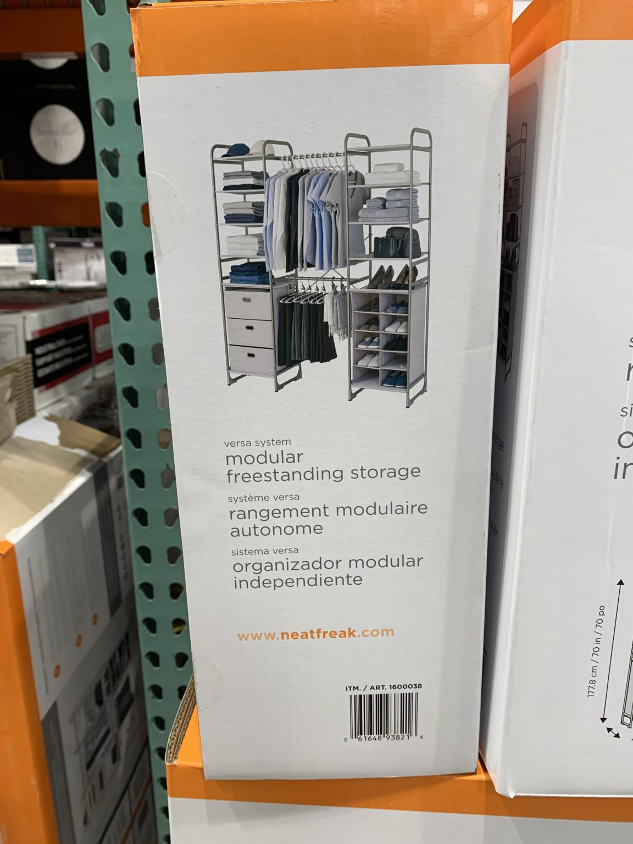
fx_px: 634
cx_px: 316
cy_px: 422
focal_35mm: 26
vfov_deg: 67.3
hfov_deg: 53.1
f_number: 1.8
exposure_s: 1/107
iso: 100
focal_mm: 4.25
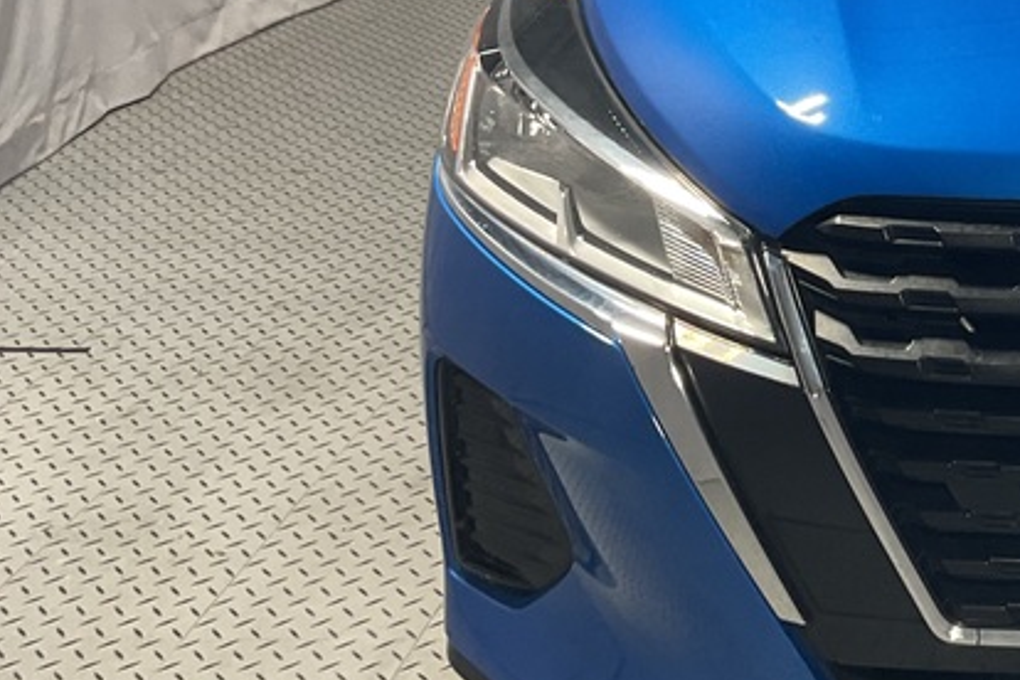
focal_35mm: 70
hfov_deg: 26.2
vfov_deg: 19.2
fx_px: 1983
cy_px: 106
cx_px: 1178
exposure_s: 1/50
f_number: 1.8
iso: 40
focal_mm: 3
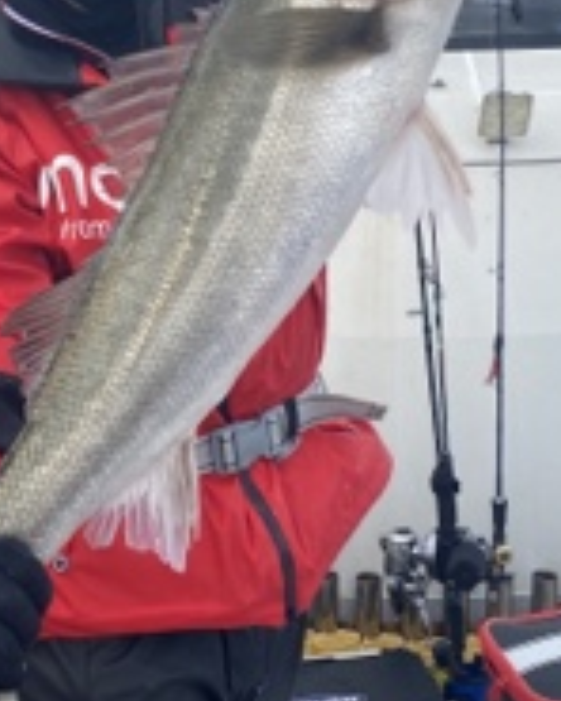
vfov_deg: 34.1
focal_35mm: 55
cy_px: 307
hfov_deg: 27.6
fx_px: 1141
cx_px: 273
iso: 32
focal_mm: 4.25
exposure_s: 1/1808
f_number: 1.8
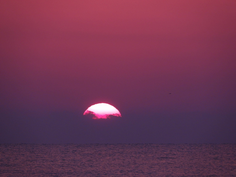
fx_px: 4431
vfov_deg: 2.3
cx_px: 118
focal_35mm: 650
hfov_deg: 3.1
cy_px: 88
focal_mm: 116.5
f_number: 5.6
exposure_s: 1/250
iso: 180
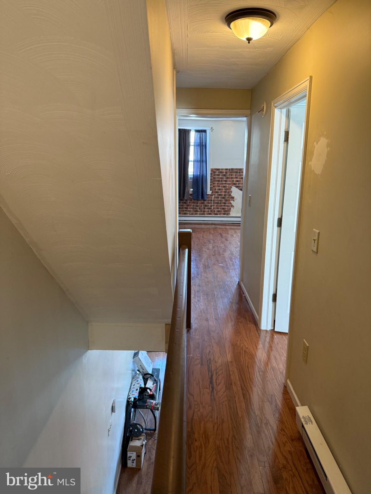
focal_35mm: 24
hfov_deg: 56.8
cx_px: 186
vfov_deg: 71.6
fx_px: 343
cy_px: 247
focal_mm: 6.76
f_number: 1.78
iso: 250
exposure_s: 1/60
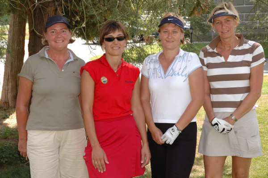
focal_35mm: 69
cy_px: 89
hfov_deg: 29.3
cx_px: 134
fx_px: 513
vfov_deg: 19.7
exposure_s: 1/250
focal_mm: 46
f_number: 7.1
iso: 400
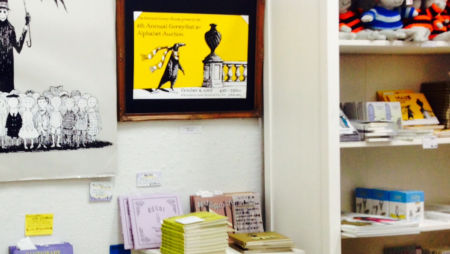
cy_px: 152
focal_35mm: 70
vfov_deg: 17.2
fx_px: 835
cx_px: 96
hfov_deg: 29.5
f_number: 2.4
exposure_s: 1/20
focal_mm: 4.12
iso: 64
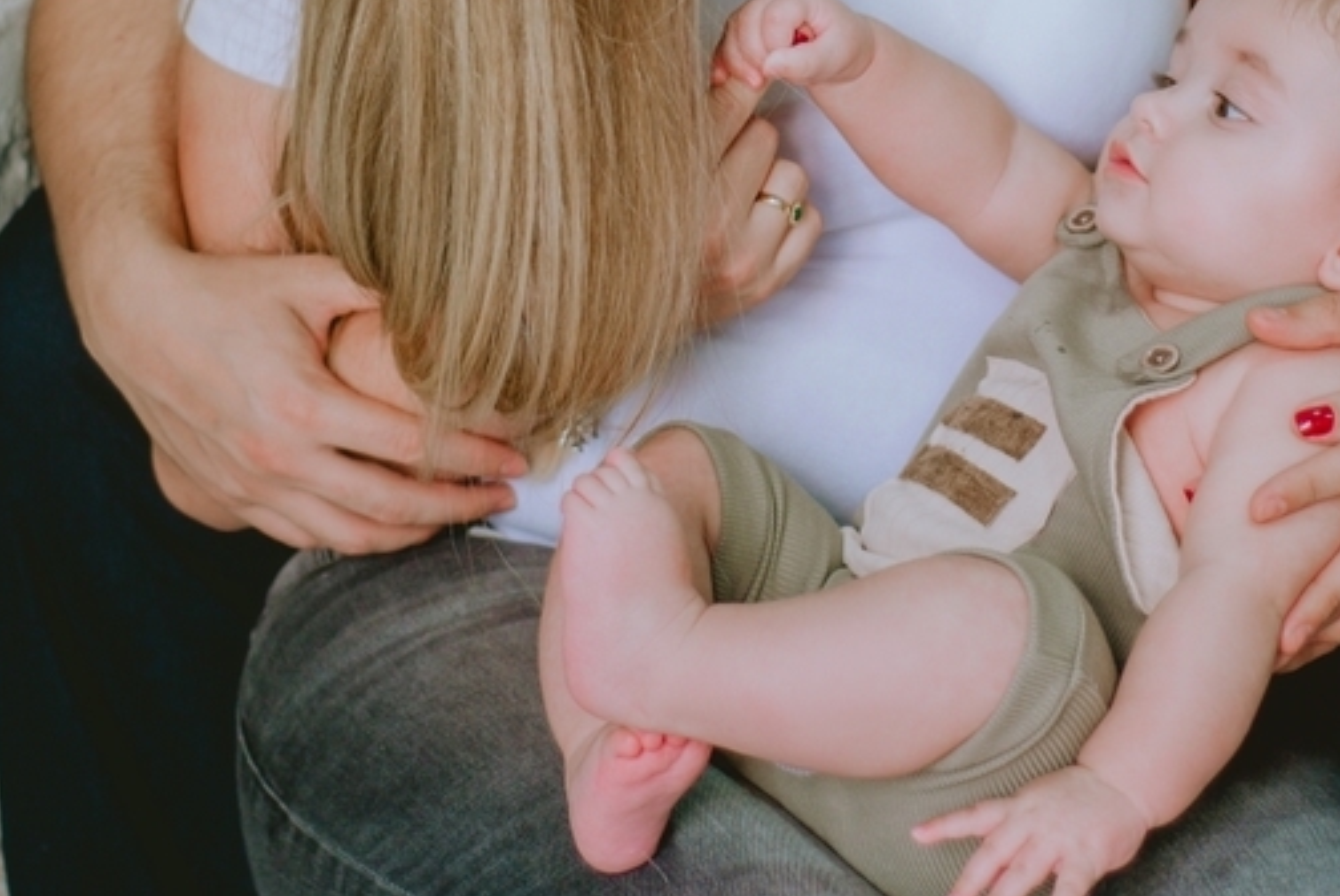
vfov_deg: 11.4
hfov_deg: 17.2
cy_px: -92
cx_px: 736
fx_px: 4433
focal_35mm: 119
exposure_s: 1/250
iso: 640
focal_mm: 50
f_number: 2.2
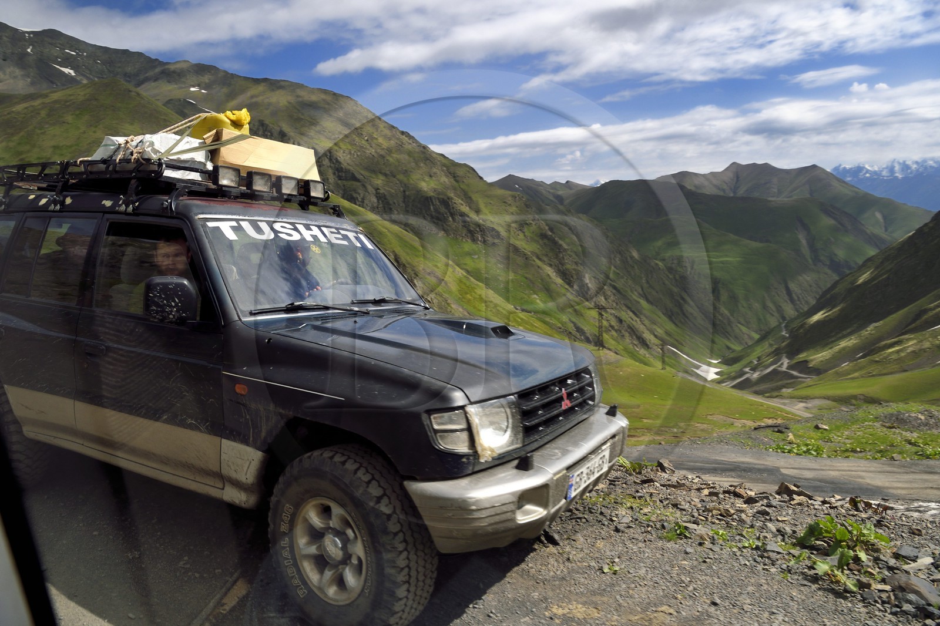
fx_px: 626
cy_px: 313
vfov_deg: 53.1
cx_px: 470
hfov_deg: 73.8
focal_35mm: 24
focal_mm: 24
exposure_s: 1/320
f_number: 9
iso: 400
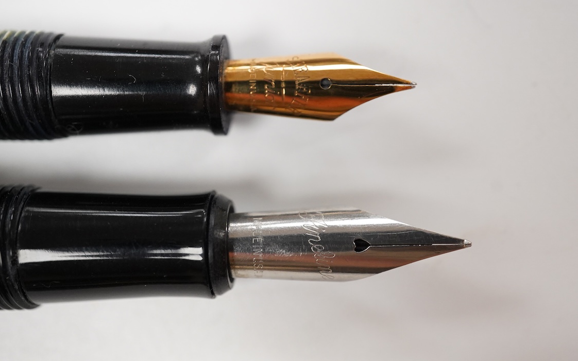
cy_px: 181
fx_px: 725
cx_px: 289
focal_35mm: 46
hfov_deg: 43.5
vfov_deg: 28.0
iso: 2500
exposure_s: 1/200
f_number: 9
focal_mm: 30
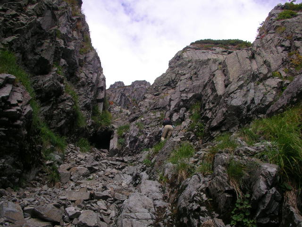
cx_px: 151
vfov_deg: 38.7
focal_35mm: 37
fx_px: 323
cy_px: 114
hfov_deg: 50.1
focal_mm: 5.7
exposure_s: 1/160
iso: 50
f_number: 2.8
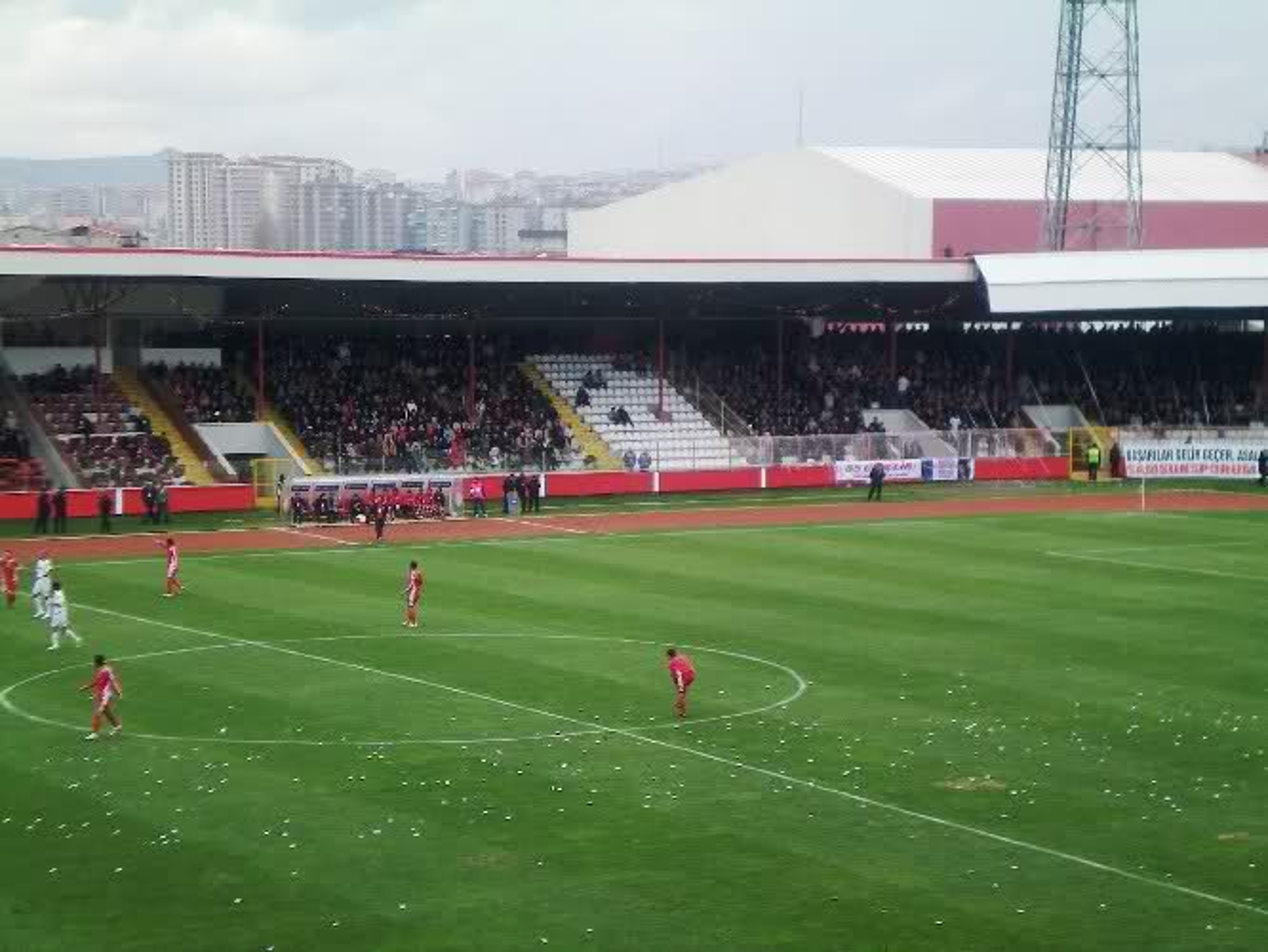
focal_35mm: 81
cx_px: 634
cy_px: 476
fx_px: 2968
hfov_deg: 24.1
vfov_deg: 18.2
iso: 64
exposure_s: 1/200
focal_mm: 13.3
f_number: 4.9
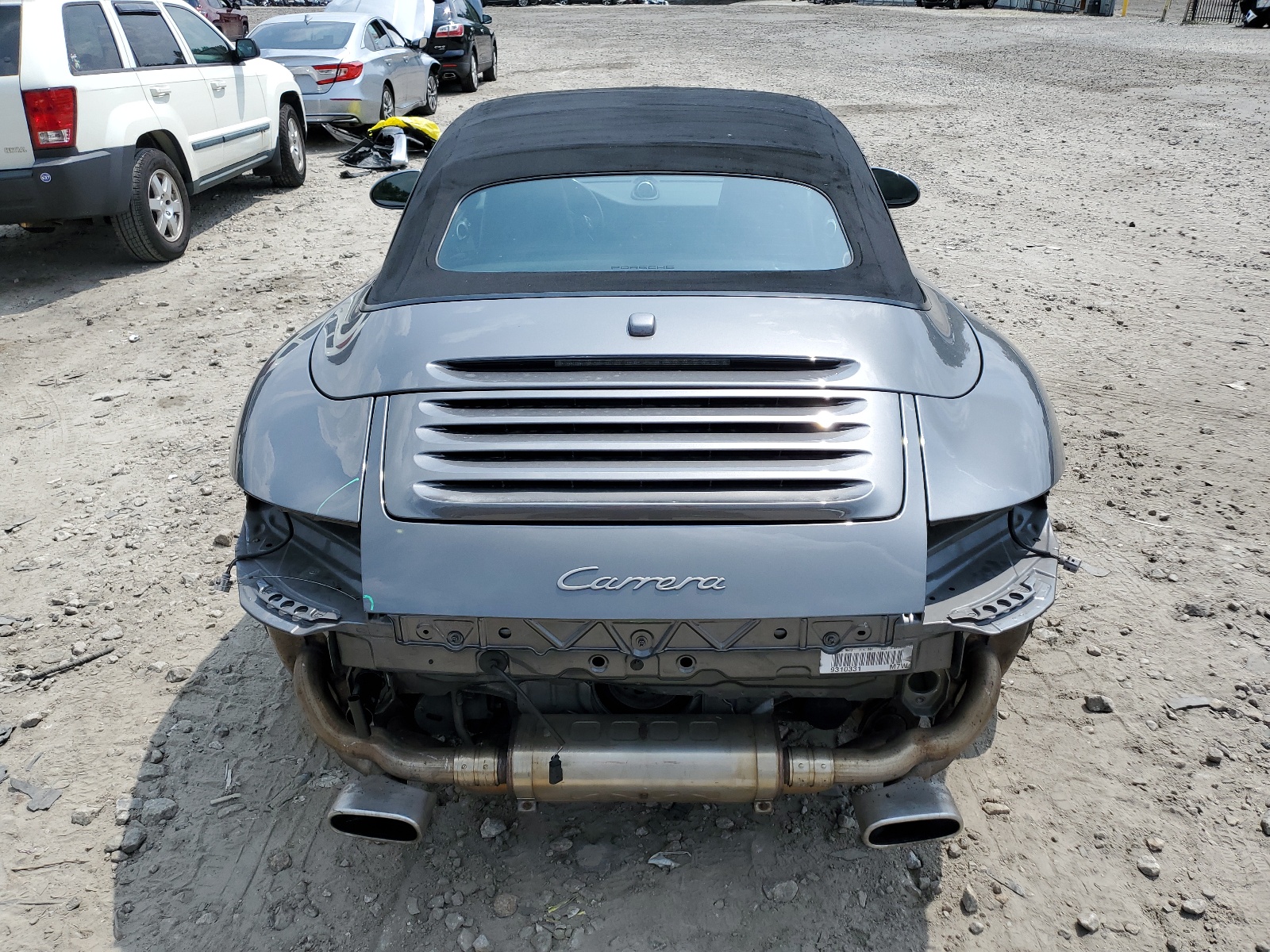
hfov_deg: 67.3
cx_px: 635
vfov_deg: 53.1
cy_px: 476
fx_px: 954
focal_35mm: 26
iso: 50
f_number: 1.5
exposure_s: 1/3333
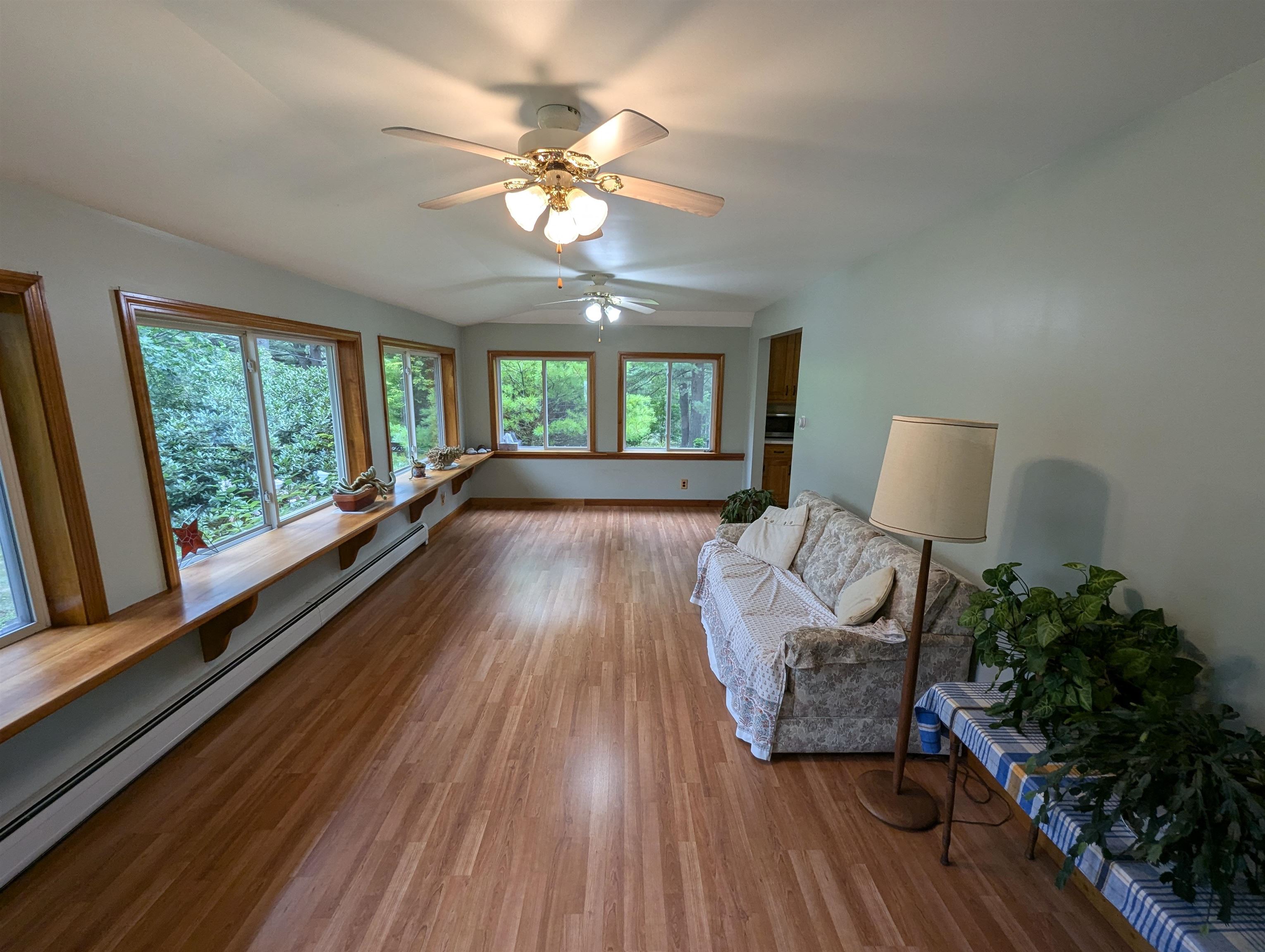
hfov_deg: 106.1
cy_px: 476
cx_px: 632
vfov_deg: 90.1
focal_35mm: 13
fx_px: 476
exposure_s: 1/40
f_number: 2.2
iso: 56
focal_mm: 1.95
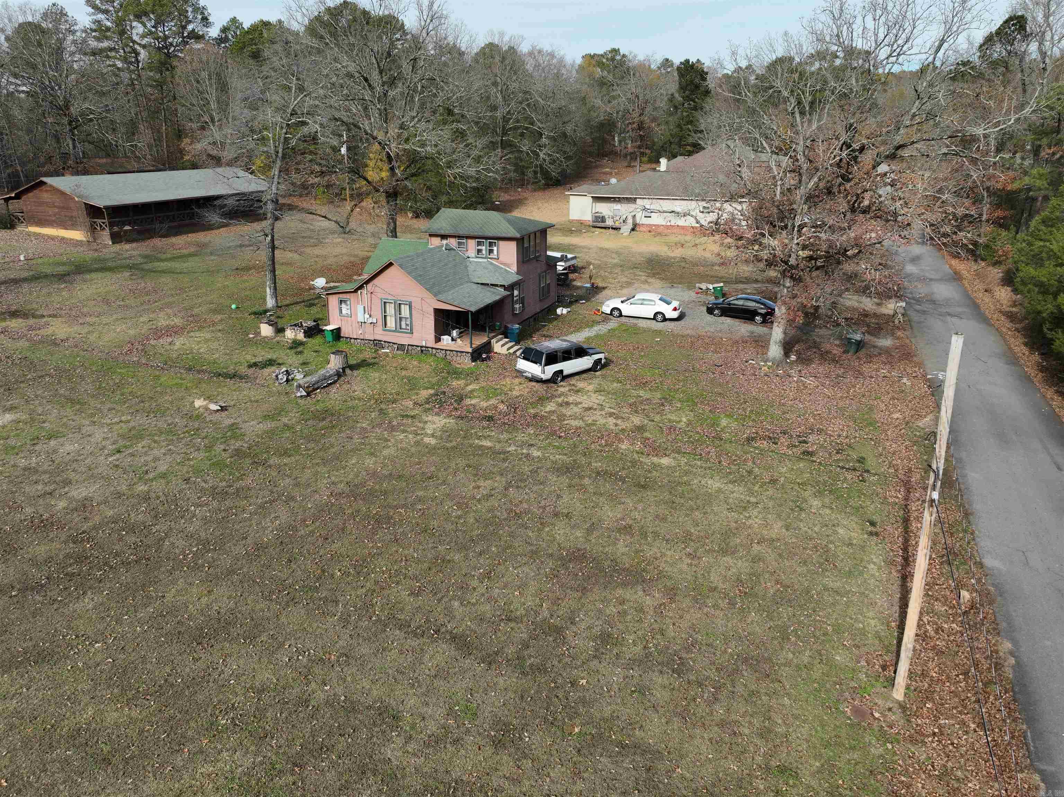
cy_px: 398
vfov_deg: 56.8
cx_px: 532
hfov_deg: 71.6
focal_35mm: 24
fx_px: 737
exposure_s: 1/1600
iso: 100
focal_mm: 12.29
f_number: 2.8
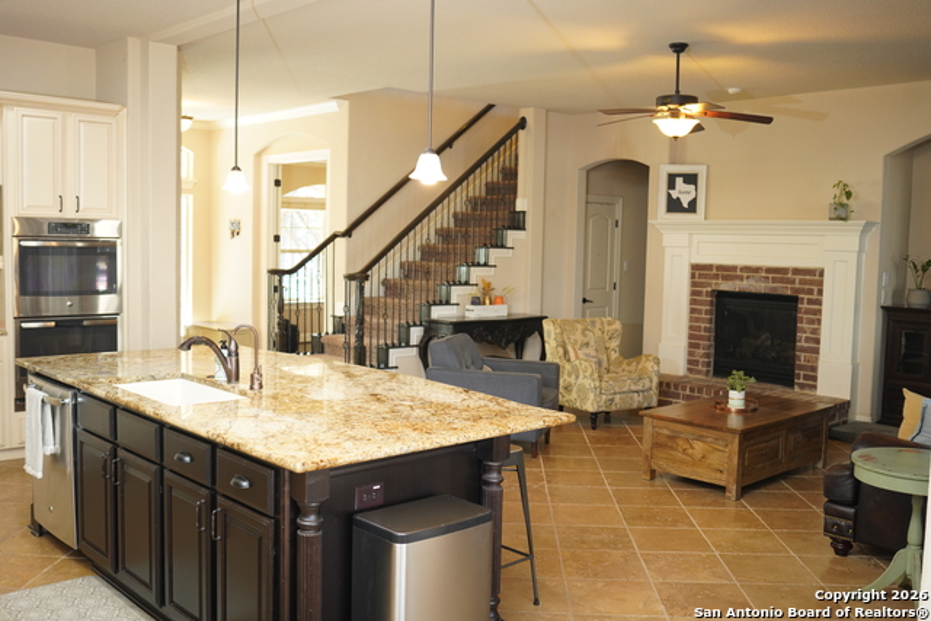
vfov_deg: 37.9
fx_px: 905
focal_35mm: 35
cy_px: 310
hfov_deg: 54.4
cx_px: 466
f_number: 2.8
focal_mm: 35
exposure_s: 1/100
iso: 1000
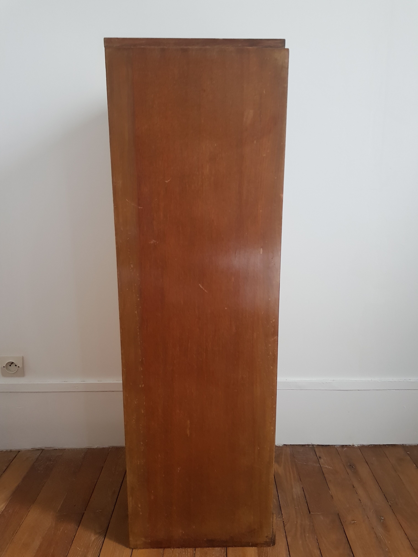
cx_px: 209
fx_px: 419
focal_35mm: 26
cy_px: 278
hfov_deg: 53.1
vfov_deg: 67.3
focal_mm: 4.2
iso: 200
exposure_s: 1/14
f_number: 1.7
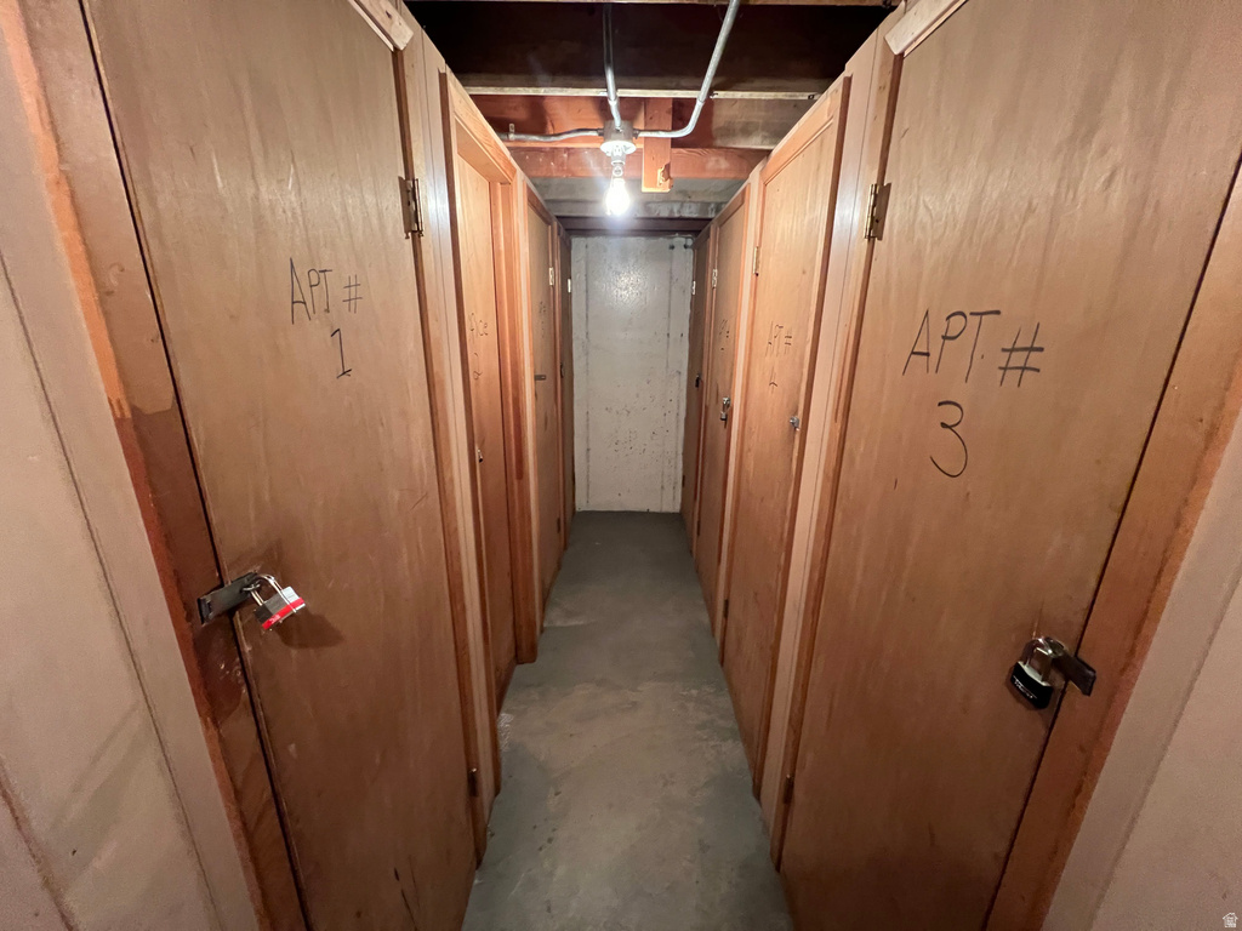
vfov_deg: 89.9
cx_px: 621
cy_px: 466
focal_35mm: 13
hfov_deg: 106.2
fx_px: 466
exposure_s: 1/60
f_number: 1.8
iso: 500
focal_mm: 1.57
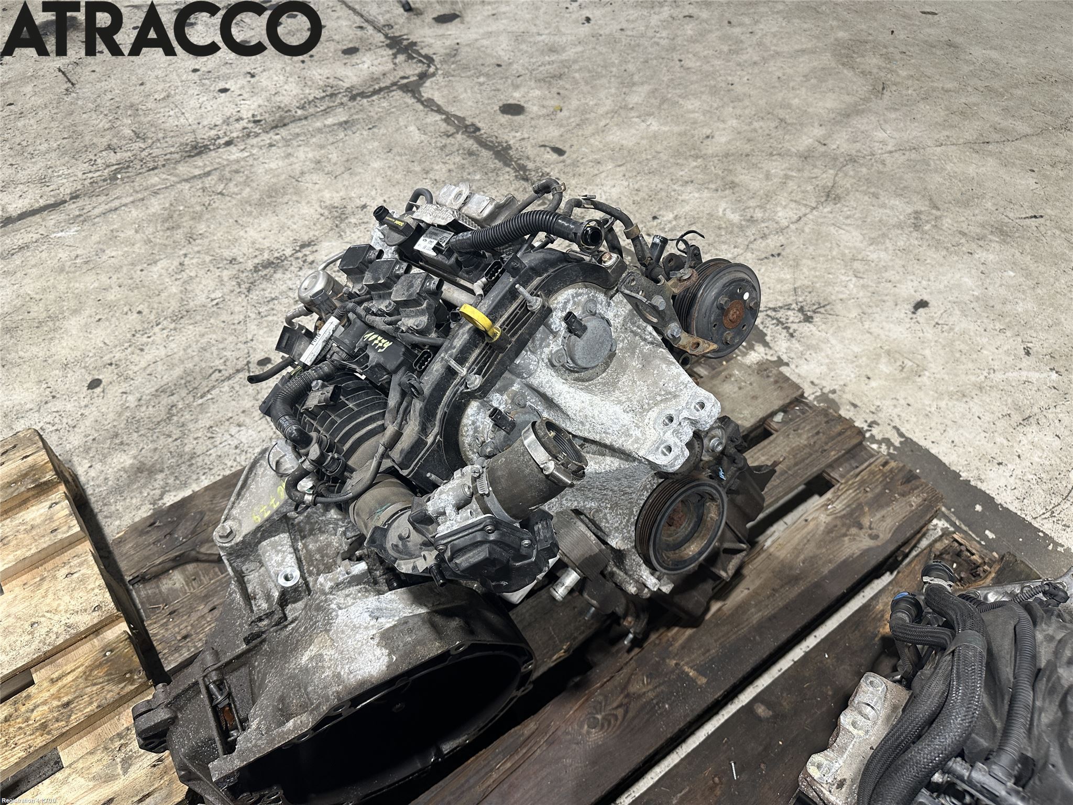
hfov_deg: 71.6
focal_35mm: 24
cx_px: 536
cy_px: 402
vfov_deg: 56.8
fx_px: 744
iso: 160
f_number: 1.78
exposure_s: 1/100
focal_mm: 6.86
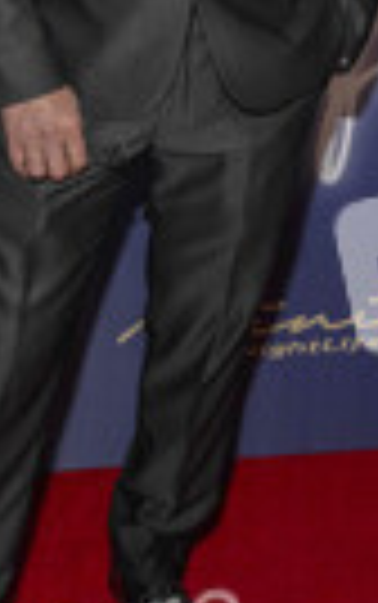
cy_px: 22
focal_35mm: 82
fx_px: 1349
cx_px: 158
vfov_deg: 24.2
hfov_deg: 15.9
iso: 800
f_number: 5.6
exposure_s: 1/200
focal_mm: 27
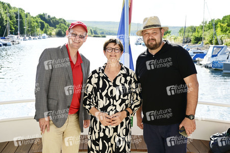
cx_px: 115
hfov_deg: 40.4
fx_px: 313
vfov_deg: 27.5
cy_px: 76
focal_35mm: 49
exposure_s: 1/160
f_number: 7.1
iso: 100
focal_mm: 49
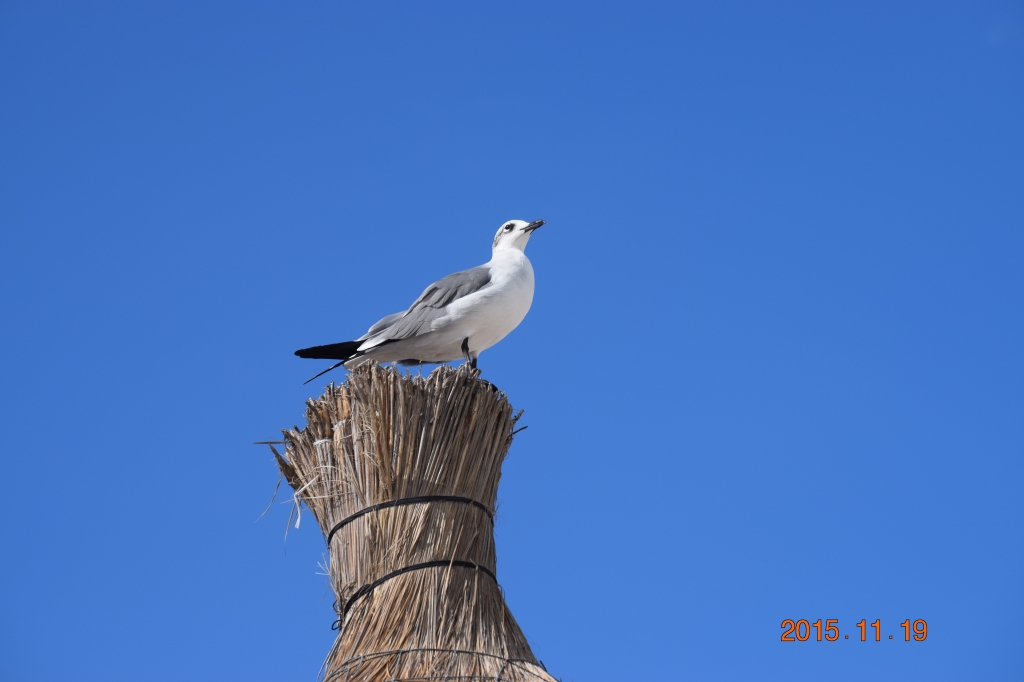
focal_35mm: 142
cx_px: 512
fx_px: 4052
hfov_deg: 14.4
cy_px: 341
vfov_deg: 9.6
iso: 200
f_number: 8
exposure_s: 1/1000
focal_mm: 95
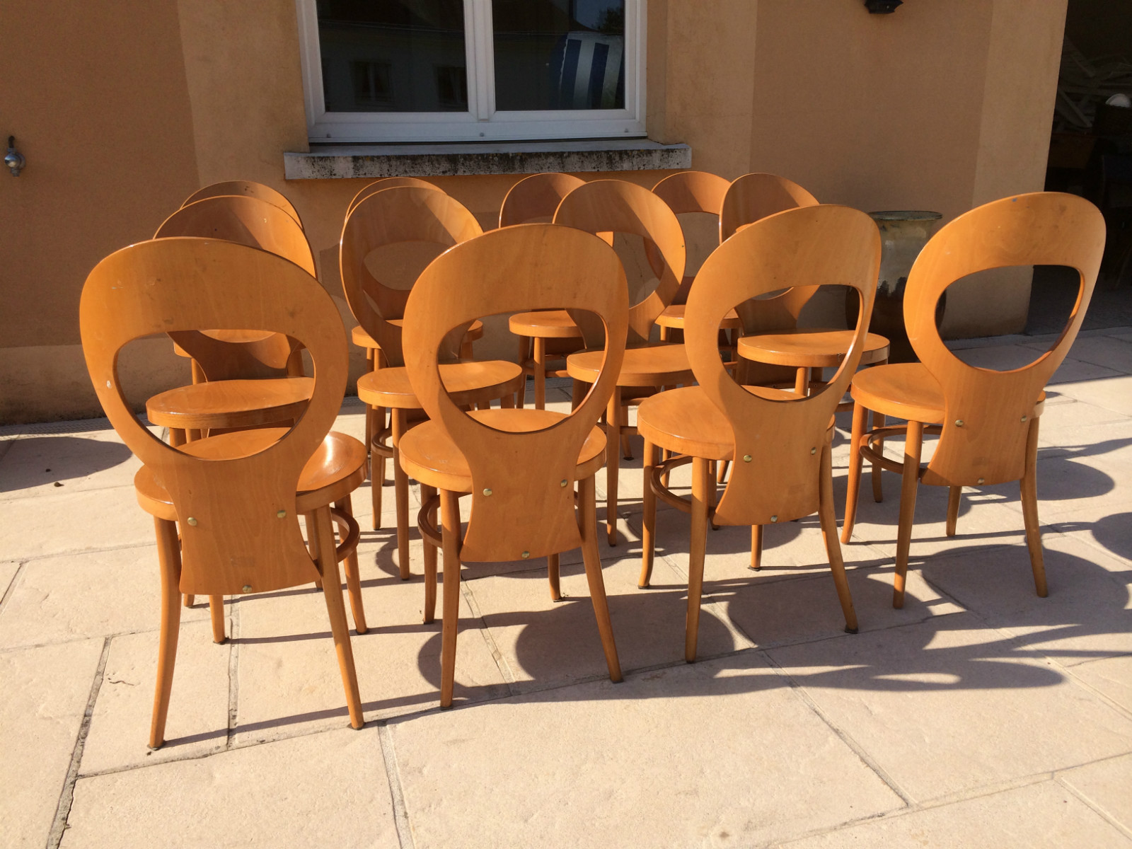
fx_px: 981
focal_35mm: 30
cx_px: 566
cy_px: 424
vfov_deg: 46.8
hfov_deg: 60.0
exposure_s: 1/2564
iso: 40
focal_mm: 4.12
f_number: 2.2
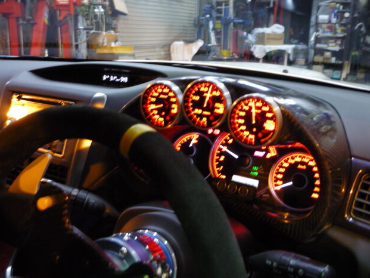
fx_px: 363
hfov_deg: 53.9
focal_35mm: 34
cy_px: 139
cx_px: 188
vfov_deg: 41.8
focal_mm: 5.5
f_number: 2.8
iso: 400
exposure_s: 1/8
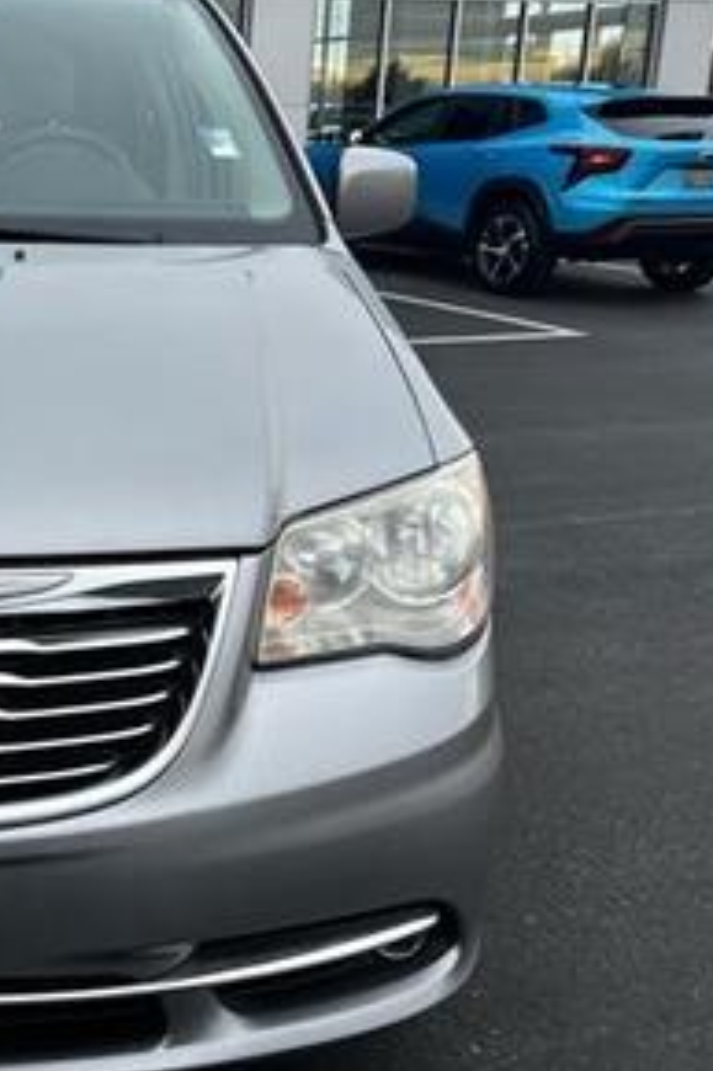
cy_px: 484
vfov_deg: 41.9
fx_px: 1398
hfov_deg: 25.9
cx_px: -118
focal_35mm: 47
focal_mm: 5.7
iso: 50
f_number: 1.5
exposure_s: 1/1488
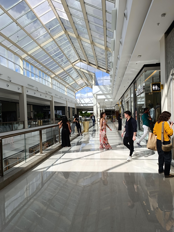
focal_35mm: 24
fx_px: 161
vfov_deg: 71.6
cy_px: 116
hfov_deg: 56.8
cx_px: 87
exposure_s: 1/202
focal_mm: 6.14
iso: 50
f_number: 1.65
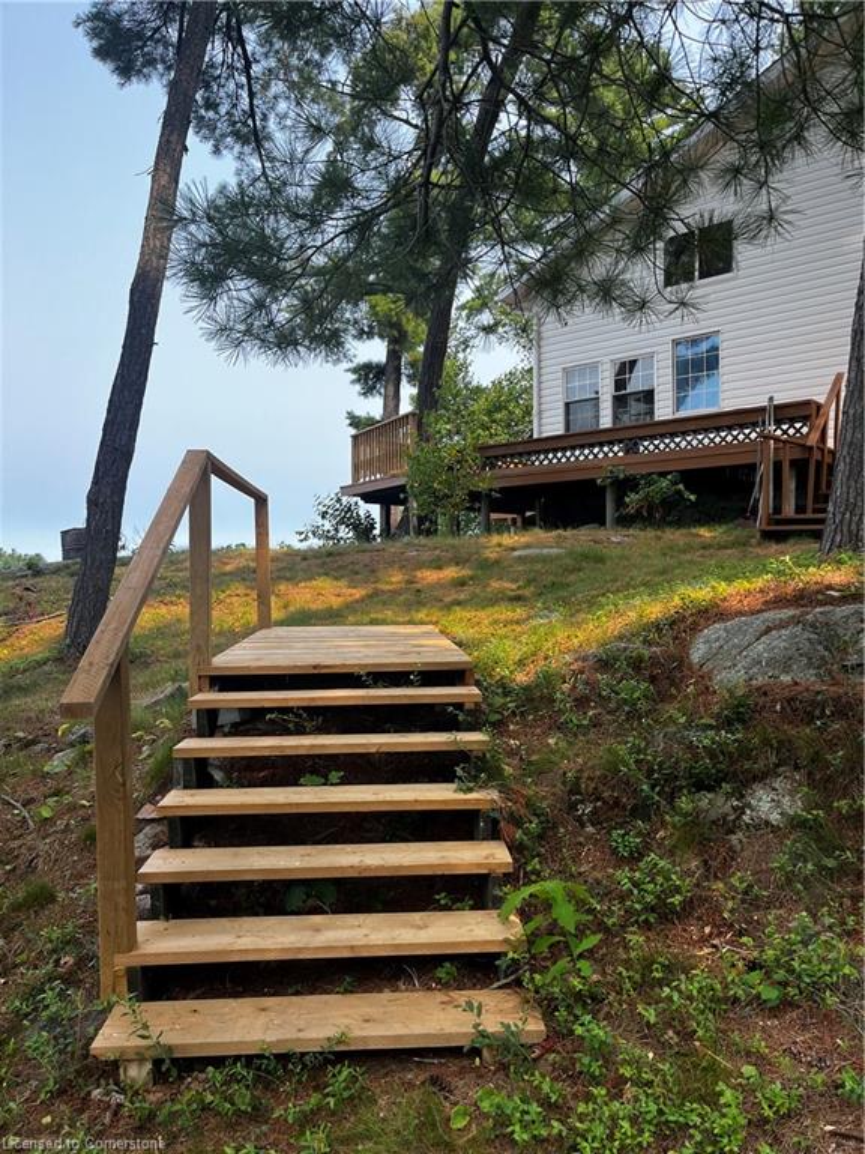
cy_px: 577
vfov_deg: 67.3
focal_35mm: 26
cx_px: 432
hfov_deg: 53.1
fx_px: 866
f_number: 1.6
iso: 50
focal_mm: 5.1
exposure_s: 1/1056
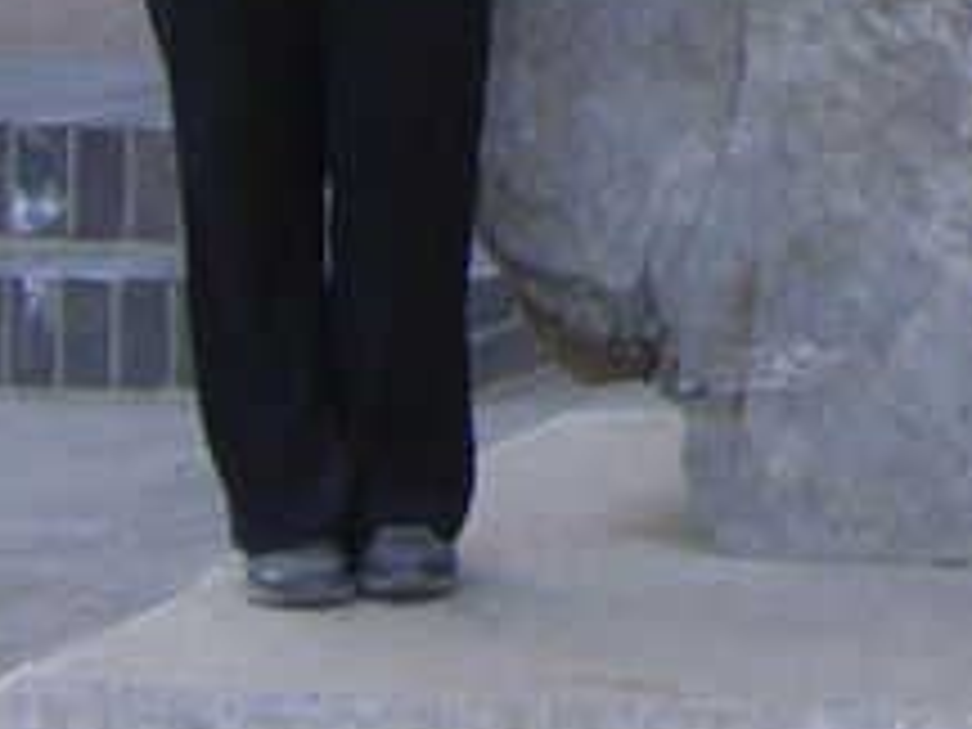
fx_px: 5981
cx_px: 1976
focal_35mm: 213
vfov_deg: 6.7
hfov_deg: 8.8
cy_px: -927
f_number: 3.8
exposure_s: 1/93.1
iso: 50
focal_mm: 7.5
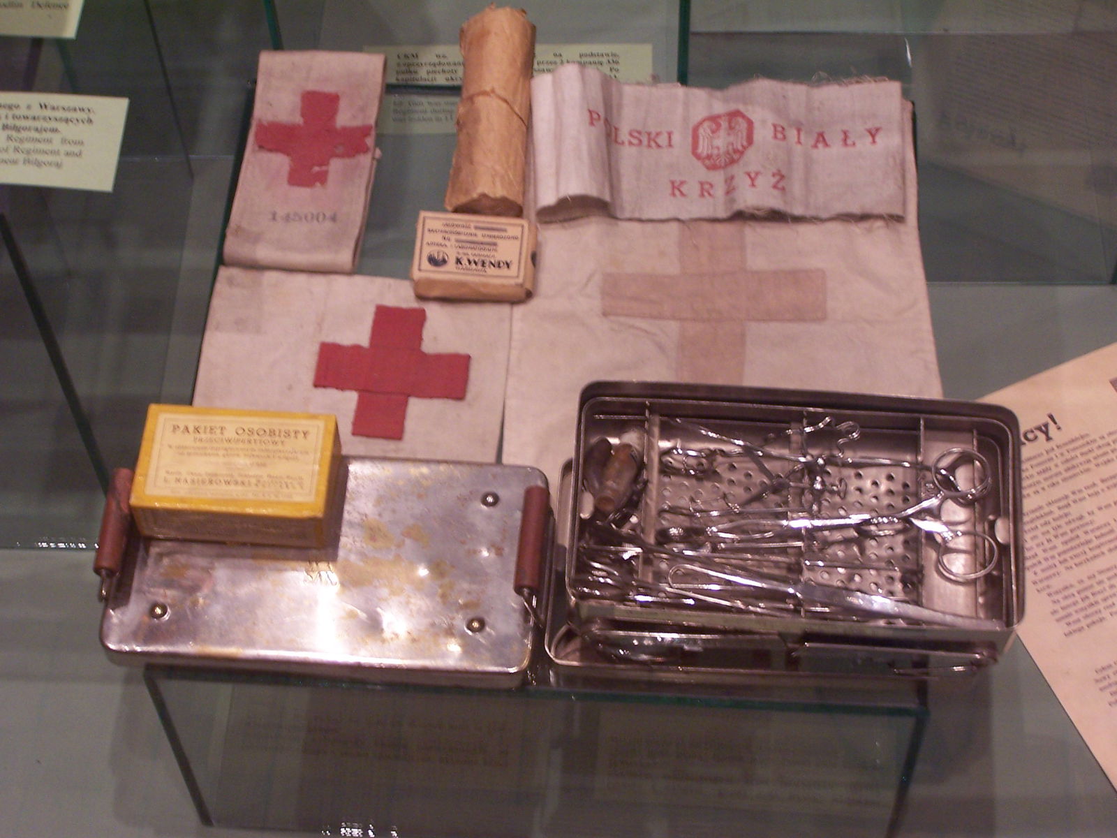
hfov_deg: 26.0
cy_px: 419
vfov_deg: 19.6
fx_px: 2420
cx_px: 558
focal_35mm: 75
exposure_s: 1/8
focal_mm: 12.4
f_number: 3.2
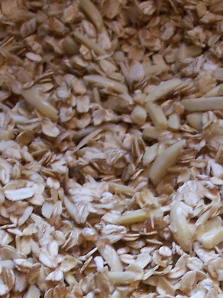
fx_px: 1512
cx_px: 174
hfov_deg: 8.4
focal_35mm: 176
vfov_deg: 11.1
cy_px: 295
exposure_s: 1/15
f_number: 3.1
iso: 140
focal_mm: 9.3
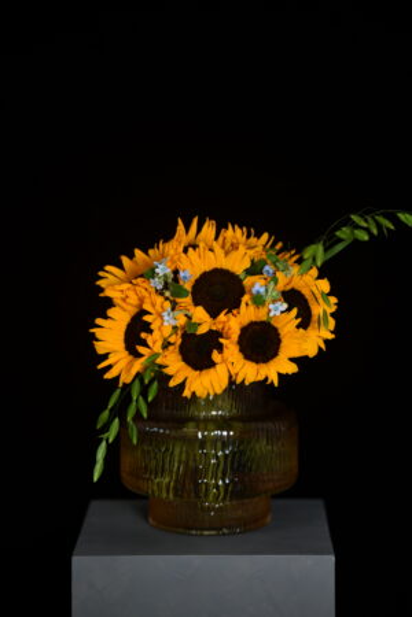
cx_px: 206
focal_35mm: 105
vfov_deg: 19.5
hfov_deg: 13.0
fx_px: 1802
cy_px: 308
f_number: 2.8
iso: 500
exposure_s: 1/200
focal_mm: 105
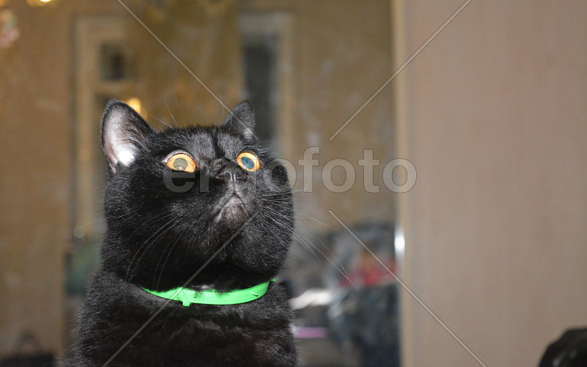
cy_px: 176
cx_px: 294
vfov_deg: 15.4
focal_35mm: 85
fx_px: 1352
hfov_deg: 24.5
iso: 3200
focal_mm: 55
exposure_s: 1/60
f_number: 5.6
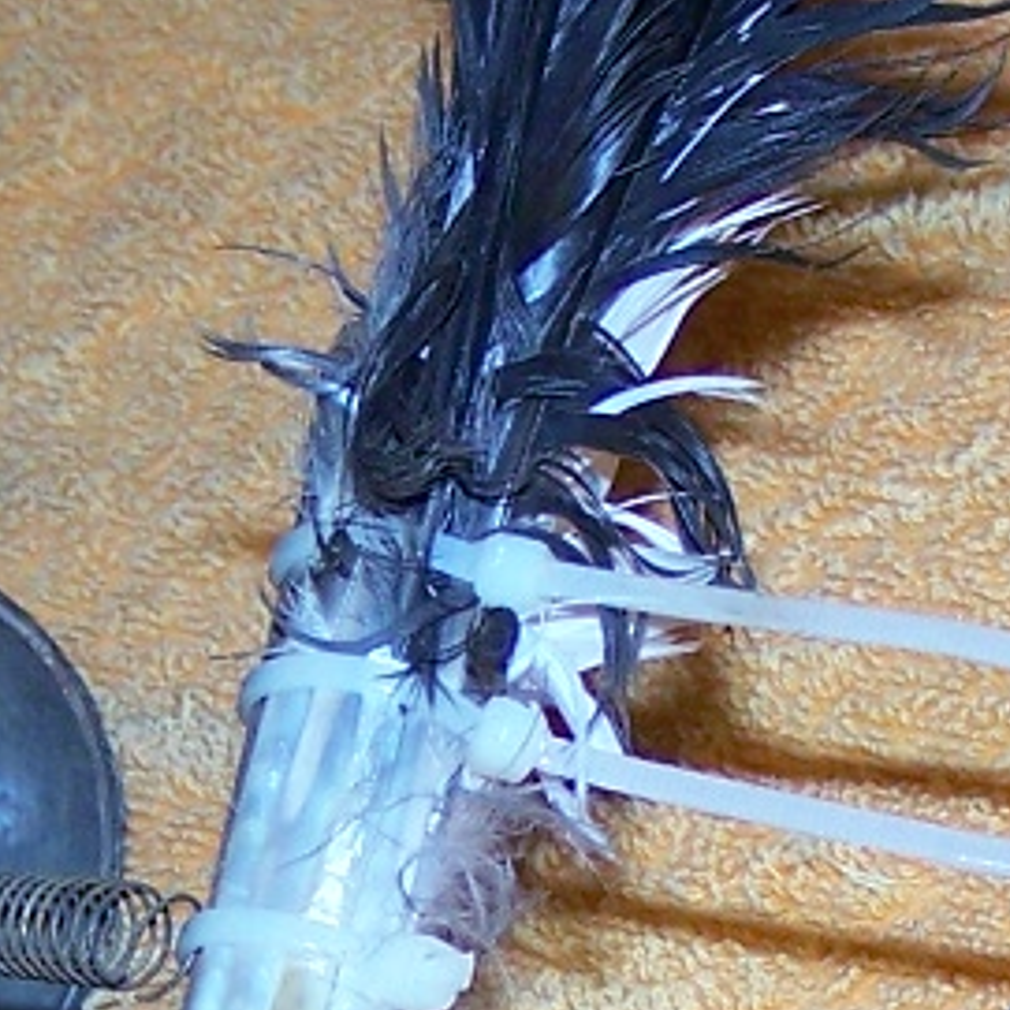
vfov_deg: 8.8
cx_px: 473
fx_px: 6536
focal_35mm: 198
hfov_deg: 8.8
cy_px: 1040
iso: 80
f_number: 2.8
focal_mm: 6.3
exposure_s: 1/60
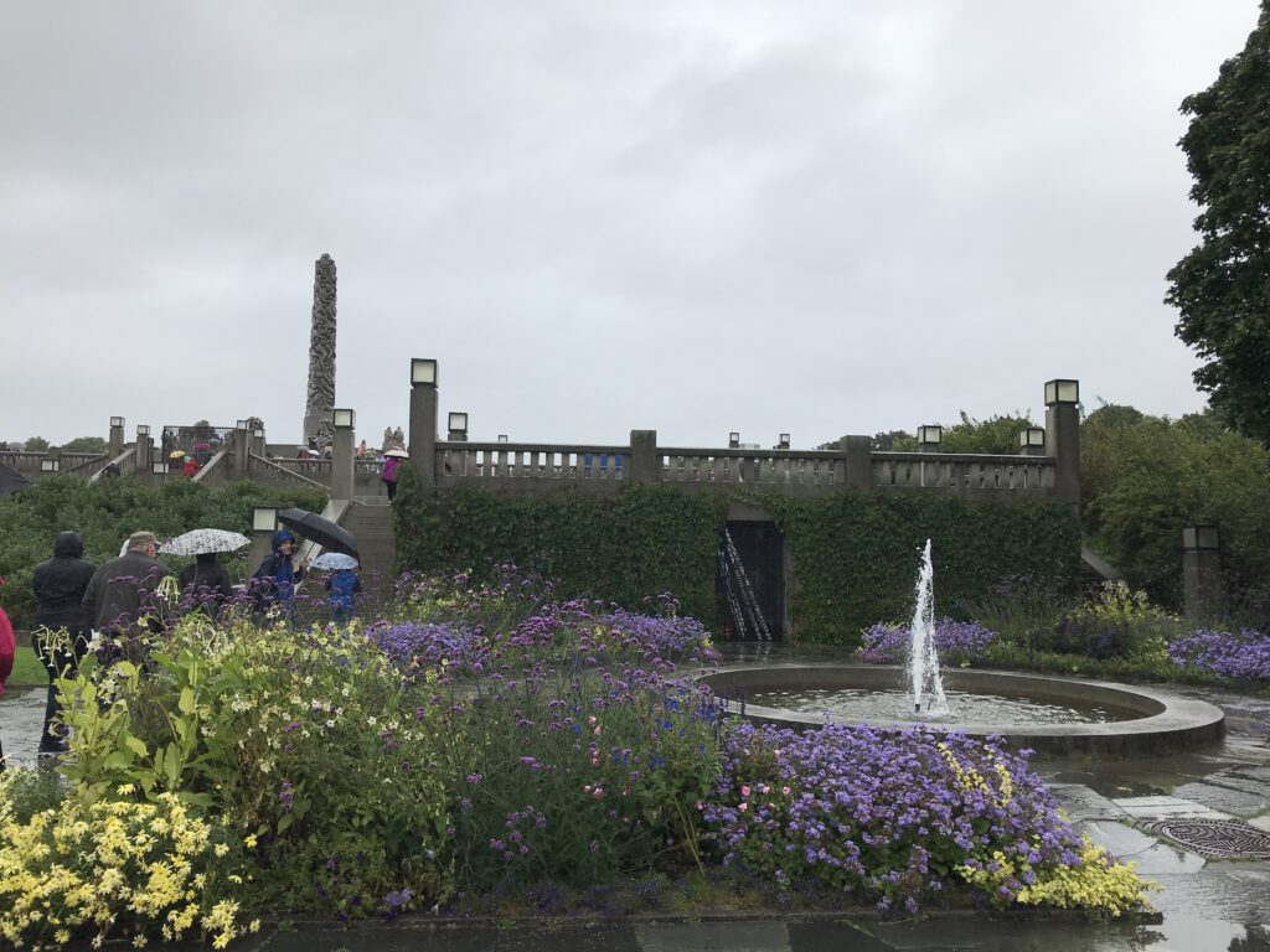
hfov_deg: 63.4
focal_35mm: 28
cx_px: 635
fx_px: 1027
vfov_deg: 49.7
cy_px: 476
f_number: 1.8
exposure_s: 1/544
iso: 20
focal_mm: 3.99
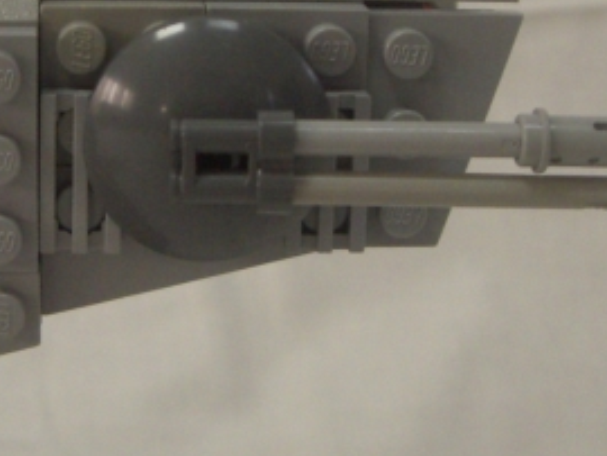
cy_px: 119
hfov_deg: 21.7
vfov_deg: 16.4
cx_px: 234
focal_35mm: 90
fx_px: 1580
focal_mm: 6.2
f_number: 2.7
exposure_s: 1/50
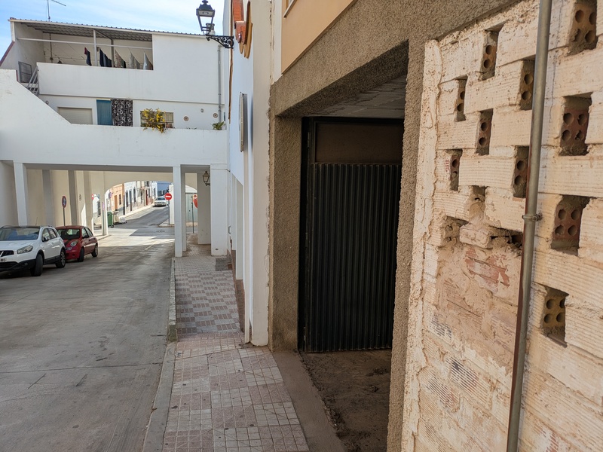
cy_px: 226
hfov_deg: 69.4
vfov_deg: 54.9
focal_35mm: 25
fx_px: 435
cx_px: 302
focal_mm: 5.43
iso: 60
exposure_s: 1/1580
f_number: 1.89
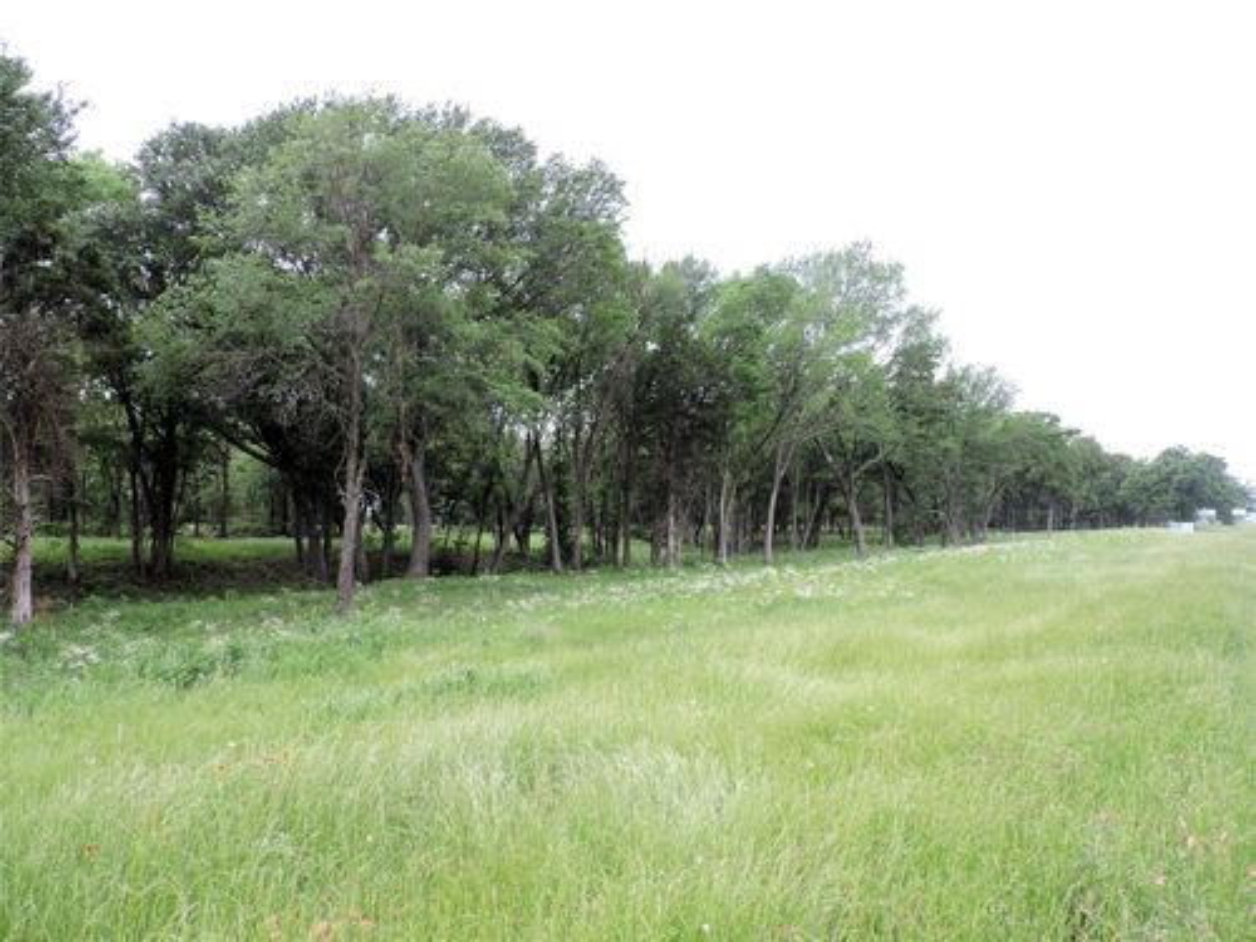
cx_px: 628
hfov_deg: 71.6
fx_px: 871
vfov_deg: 56.8
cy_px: 471
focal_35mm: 24
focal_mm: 4.3
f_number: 3
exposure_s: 1/200
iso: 100
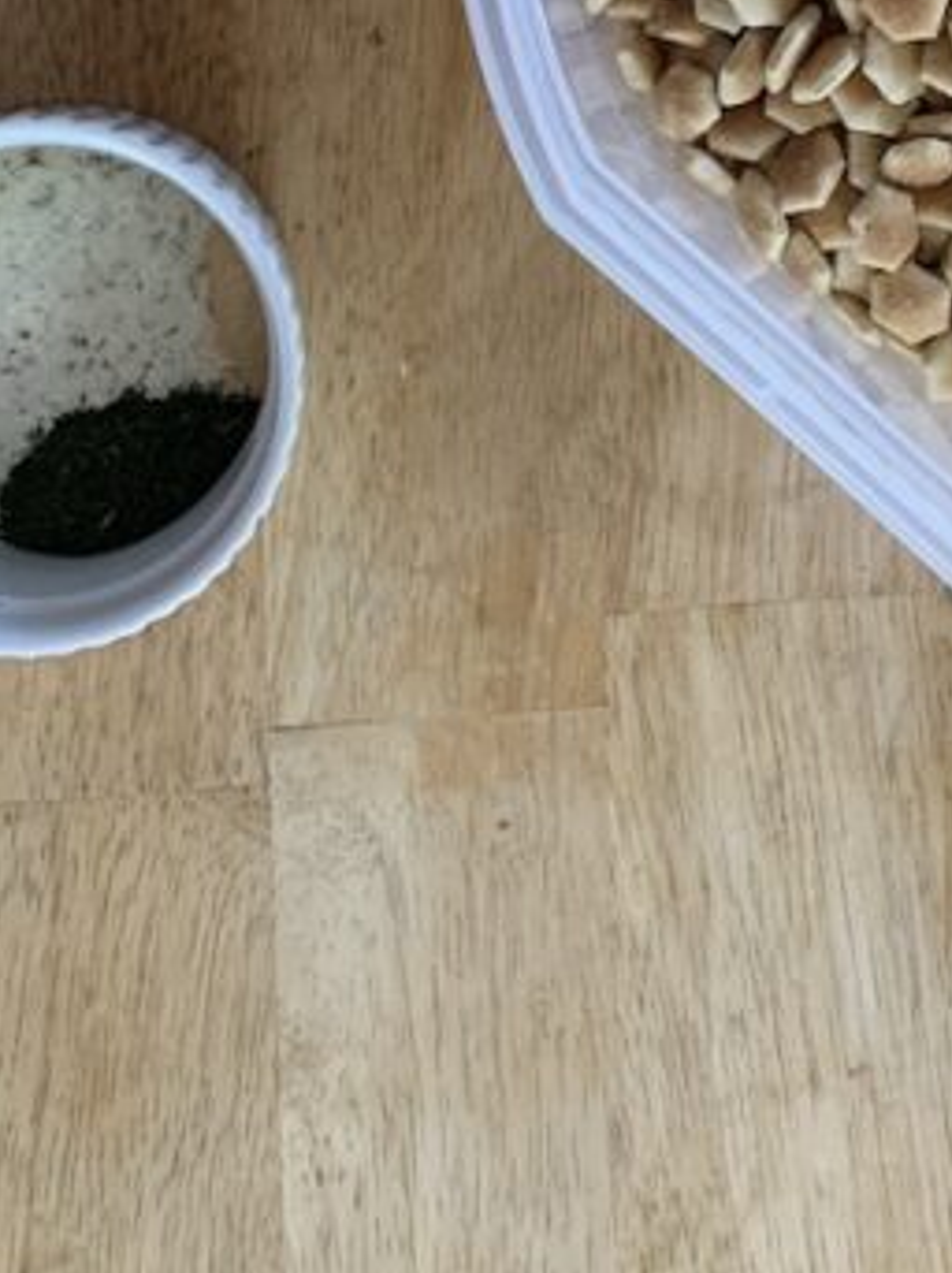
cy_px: -182
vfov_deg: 24.6
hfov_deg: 19.8
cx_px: 848
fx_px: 2680
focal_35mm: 73
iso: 200
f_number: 1.8
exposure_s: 1/60
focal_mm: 4.25
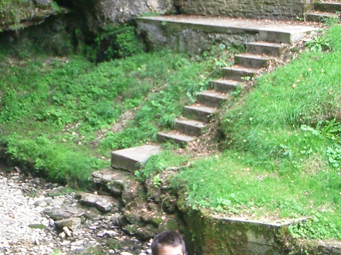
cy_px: 77
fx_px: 936
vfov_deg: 15.5
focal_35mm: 95
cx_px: 138
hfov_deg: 20.6
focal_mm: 5.8
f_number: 2.6
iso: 200
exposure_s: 1/80
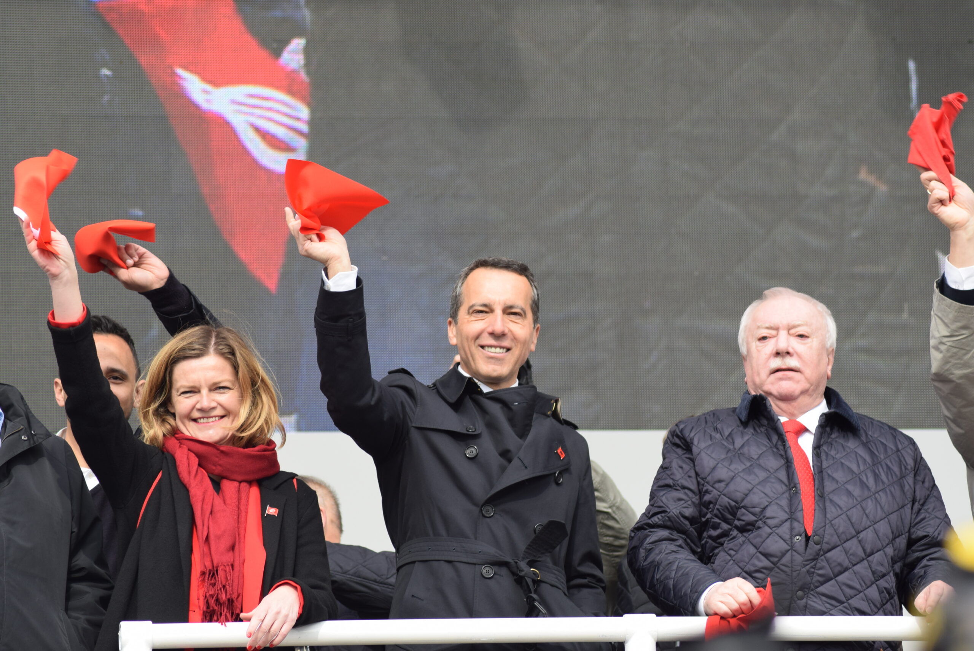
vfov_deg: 6.8
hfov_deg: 10.2
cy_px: 326
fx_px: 5483
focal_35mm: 202
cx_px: 487
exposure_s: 1/500
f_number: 5.6
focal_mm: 135
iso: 360
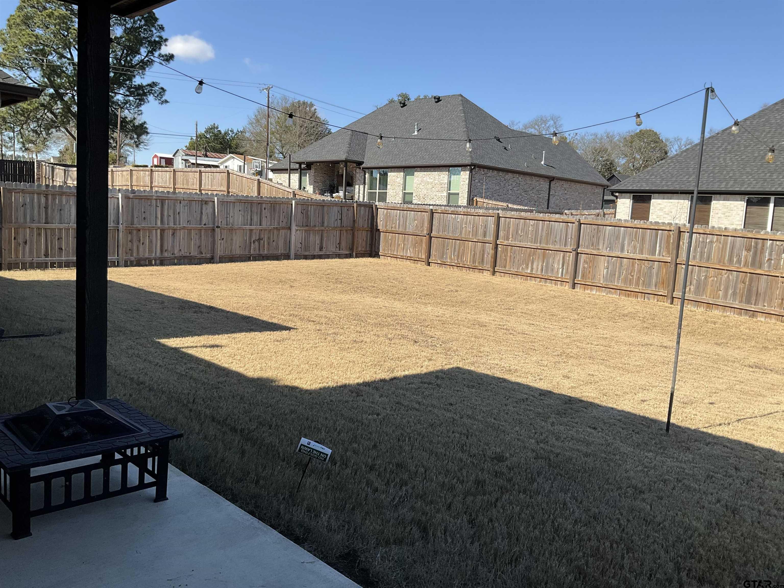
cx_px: 392
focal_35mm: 29
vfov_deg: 48.2
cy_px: 294
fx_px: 657
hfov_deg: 61.7
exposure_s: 1/1412
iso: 25
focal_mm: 3
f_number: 1.8
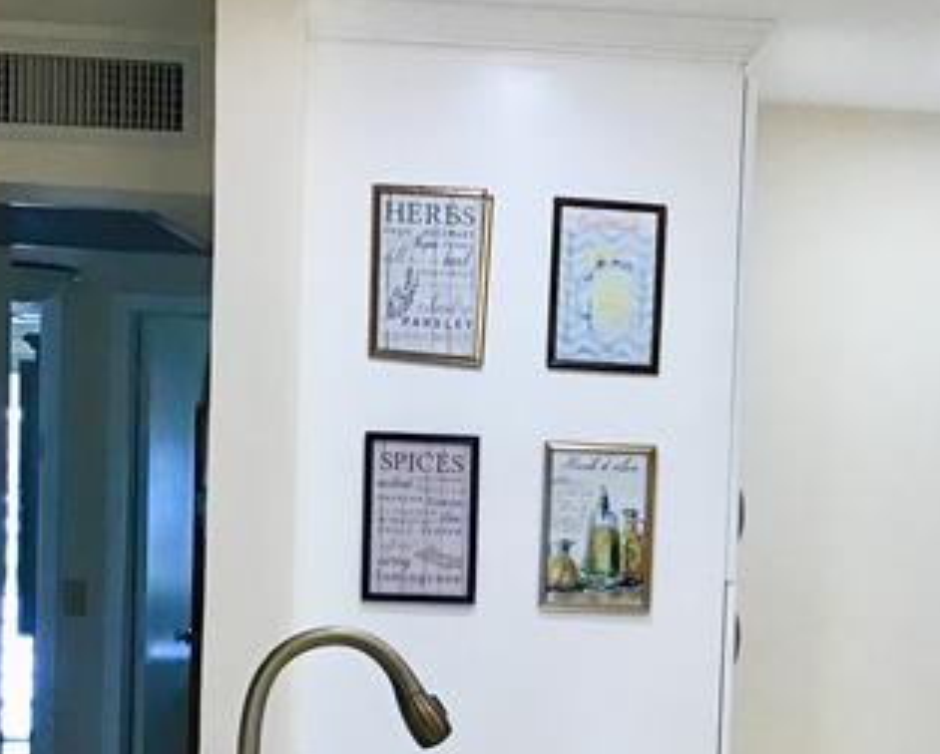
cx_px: 820
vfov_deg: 19.8
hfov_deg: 24.1
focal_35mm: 77
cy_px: 580
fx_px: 2145
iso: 32
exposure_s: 1/30
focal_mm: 3.3
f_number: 2.4
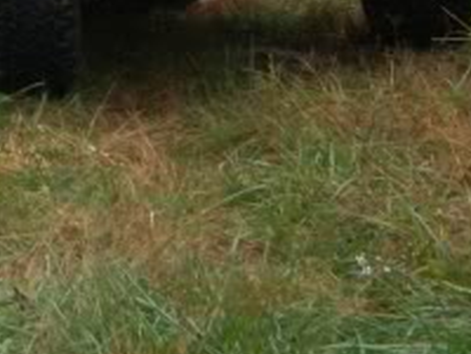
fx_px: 1905
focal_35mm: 140
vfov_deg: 9.9
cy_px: -335
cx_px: -153
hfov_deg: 13.5
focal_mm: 5.8
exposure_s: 1/800
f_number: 2.6
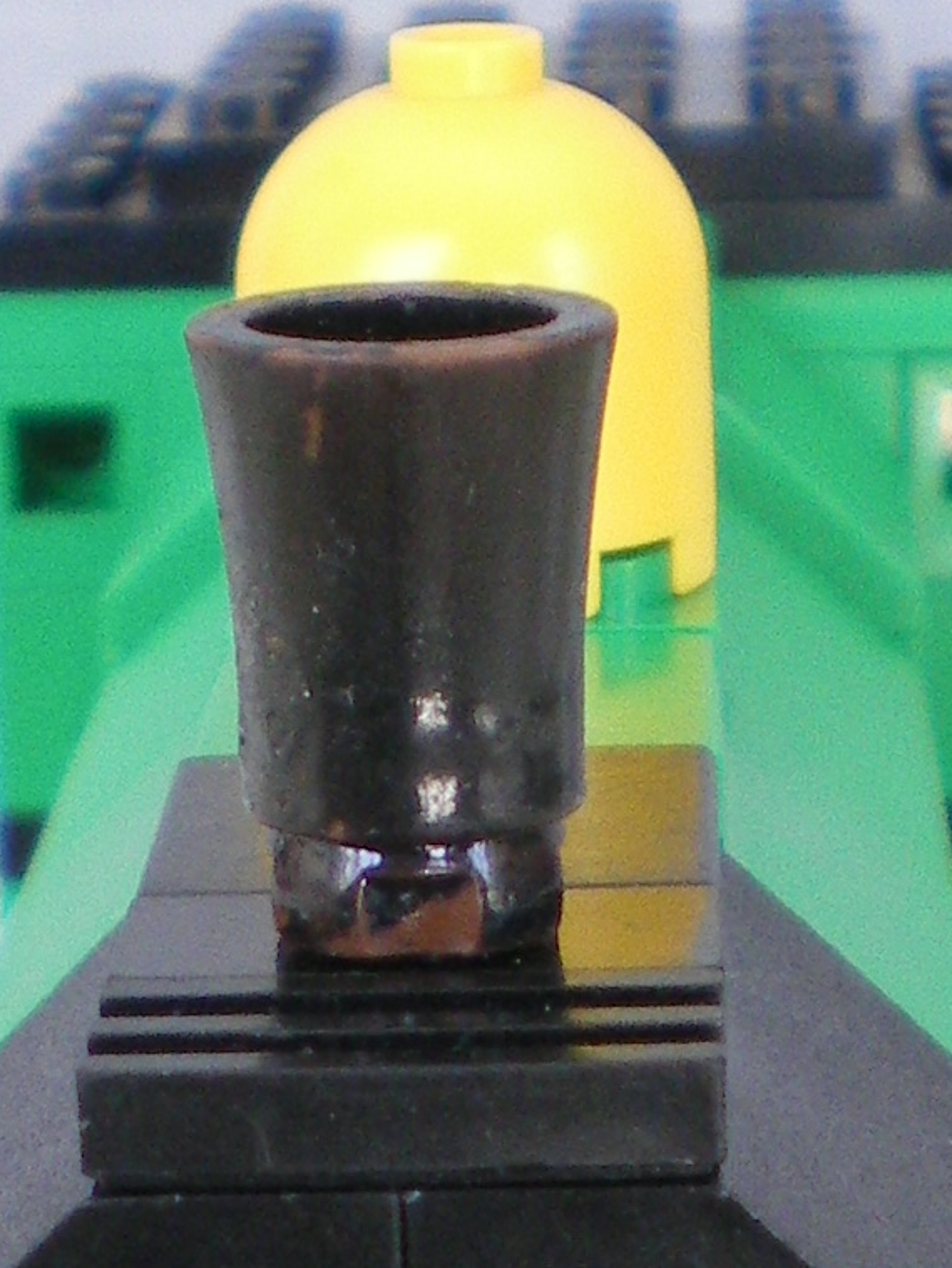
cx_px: 408
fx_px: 5680
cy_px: 1497
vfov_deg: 12.5
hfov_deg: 9.6
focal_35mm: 155
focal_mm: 6.3
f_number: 3.1
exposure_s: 1/50
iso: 200
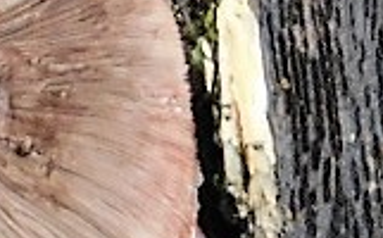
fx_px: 2803
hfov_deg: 7.4
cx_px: -435
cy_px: 412
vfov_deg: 4.8
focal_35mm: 269
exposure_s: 1/6
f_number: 3.8
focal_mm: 9
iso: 800
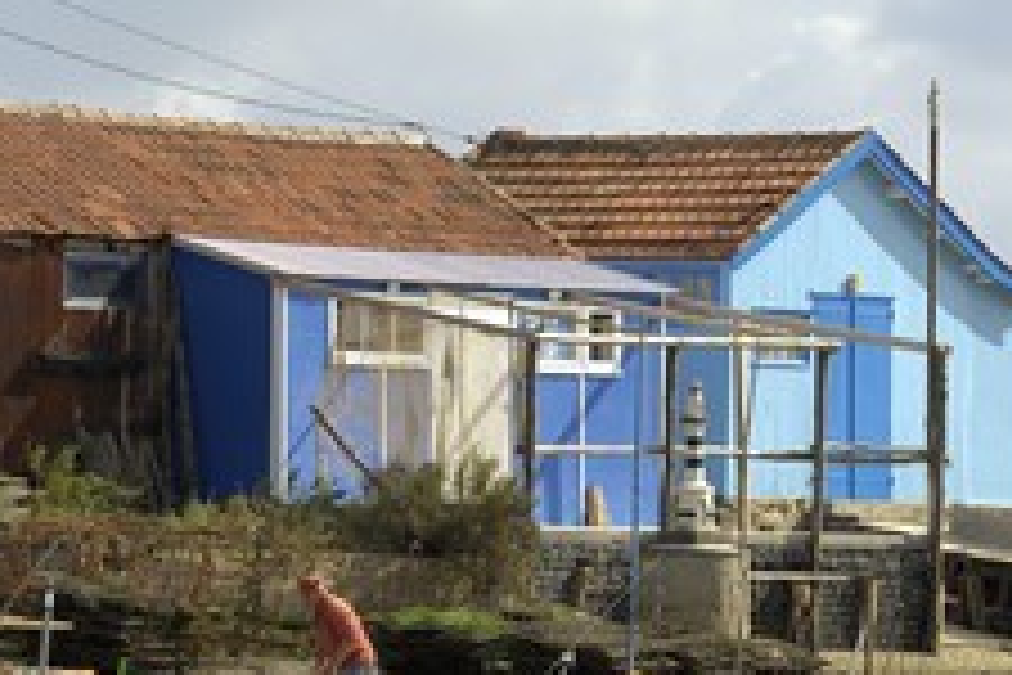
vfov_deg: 3.2
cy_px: 558
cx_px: 713
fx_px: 12226
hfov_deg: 4.7
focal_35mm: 435
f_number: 5.6
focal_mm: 155
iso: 100
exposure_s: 1/400
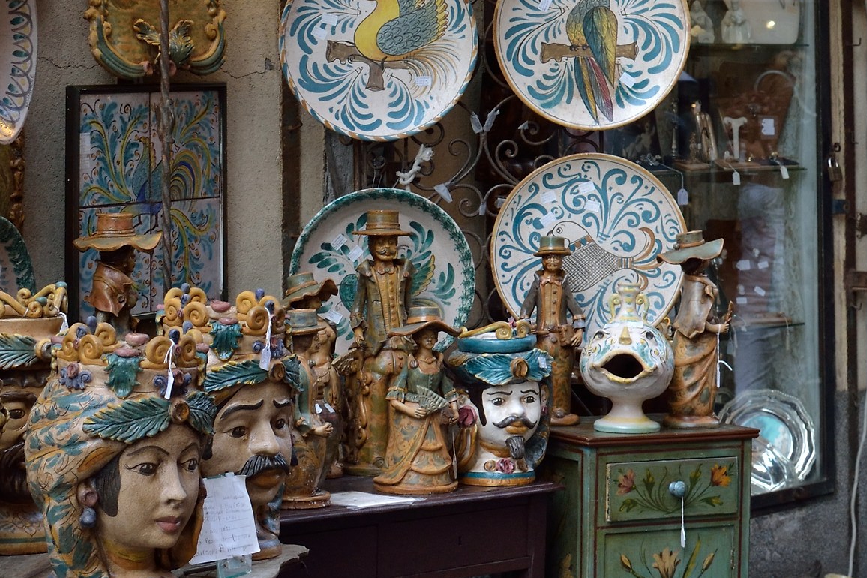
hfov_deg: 18.7
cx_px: 480
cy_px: 11
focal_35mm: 109
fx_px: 2625
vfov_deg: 12.4
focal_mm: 35
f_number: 5.6
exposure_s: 1/125
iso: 320
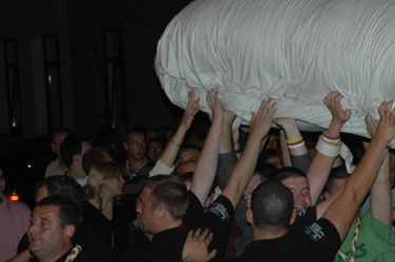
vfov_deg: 13.7
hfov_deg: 20.4
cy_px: 195
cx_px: 320
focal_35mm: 99
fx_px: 1086
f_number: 4
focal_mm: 31
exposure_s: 1/60
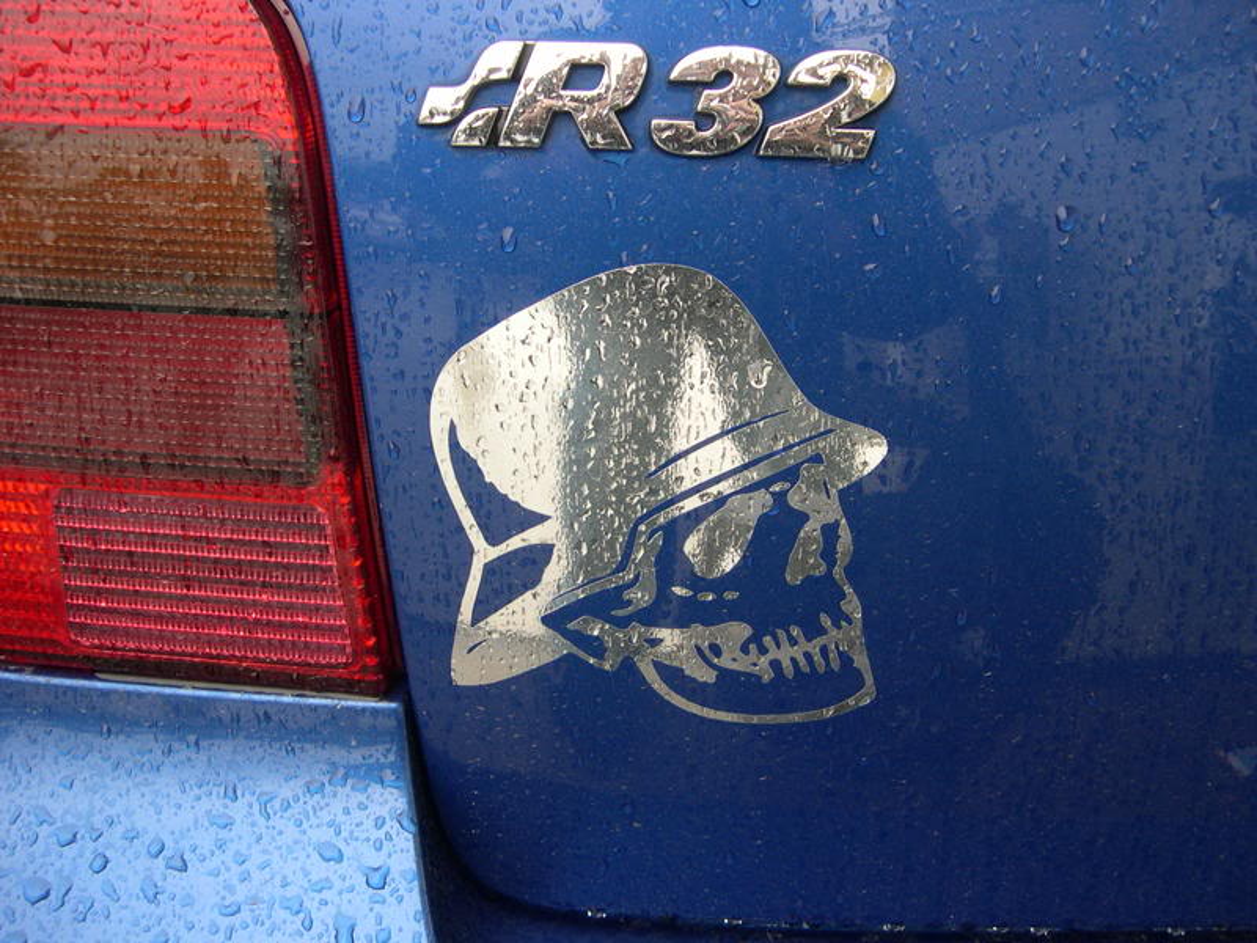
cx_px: 628
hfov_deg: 49.0
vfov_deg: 37.7
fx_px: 1380
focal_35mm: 38
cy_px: 472
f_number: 2.8
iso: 100
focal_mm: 8
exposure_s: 1/63.4
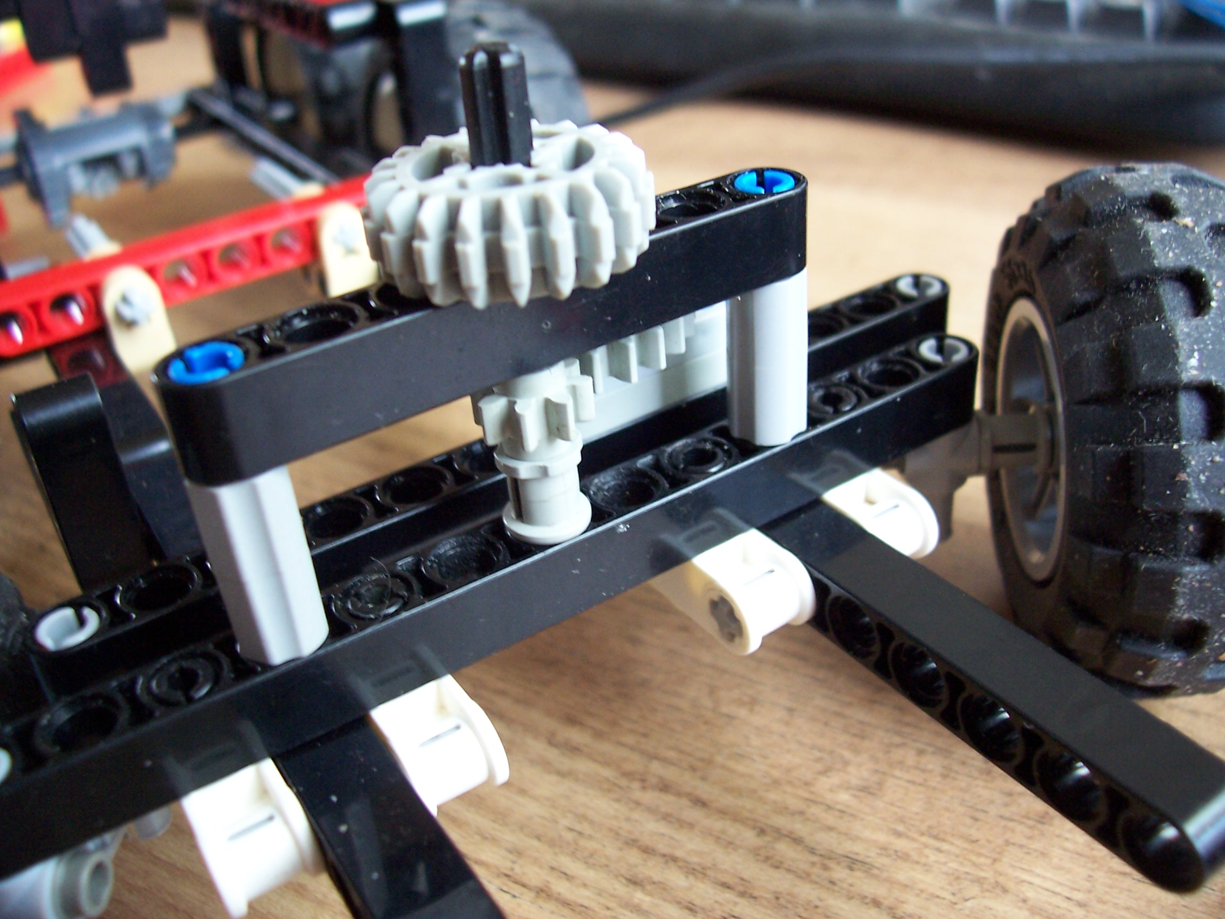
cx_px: 612
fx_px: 1203
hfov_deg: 54.0
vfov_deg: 41.8
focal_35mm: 34
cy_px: 460
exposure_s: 1/10
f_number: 2.7
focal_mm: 5.6
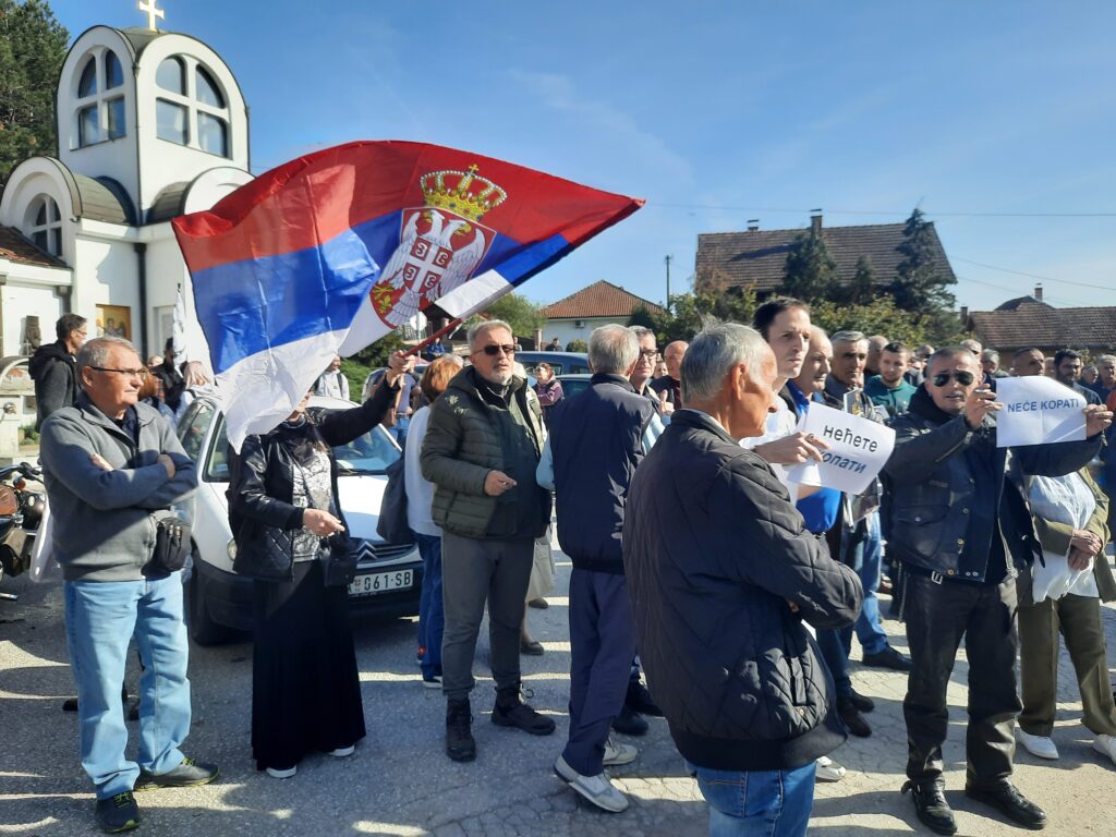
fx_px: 806
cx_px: 558
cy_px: 418
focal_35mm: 25
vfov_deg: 54.9
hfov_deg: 69.4
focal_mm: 4.6
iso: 32
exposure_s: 1/733
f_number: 2
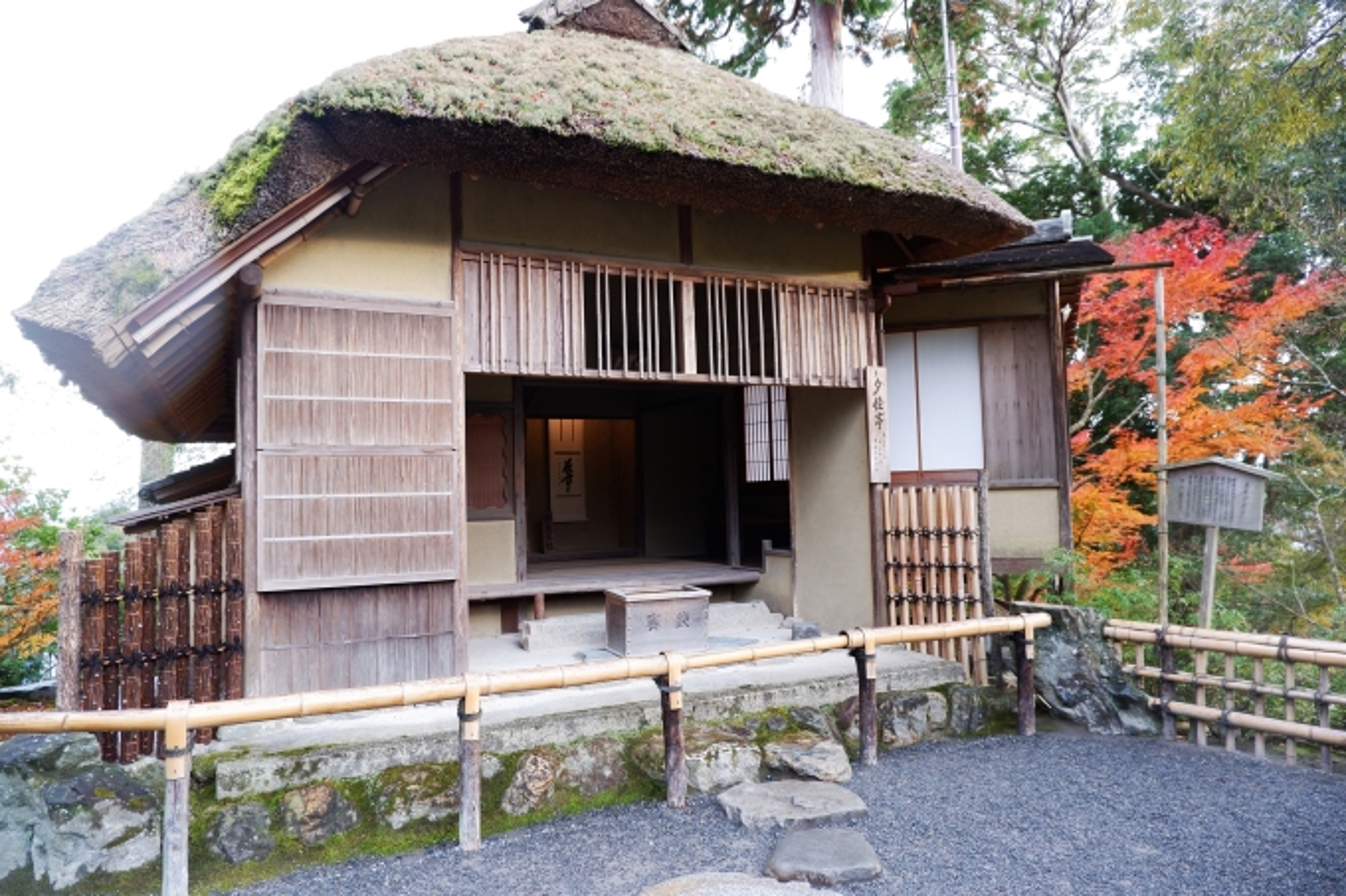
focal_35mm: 23
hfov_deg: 76.1
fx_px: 860
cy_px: 448
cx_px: 673
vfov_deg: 55.1
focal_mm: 15
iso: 320
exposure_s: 1/34
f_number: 3.5
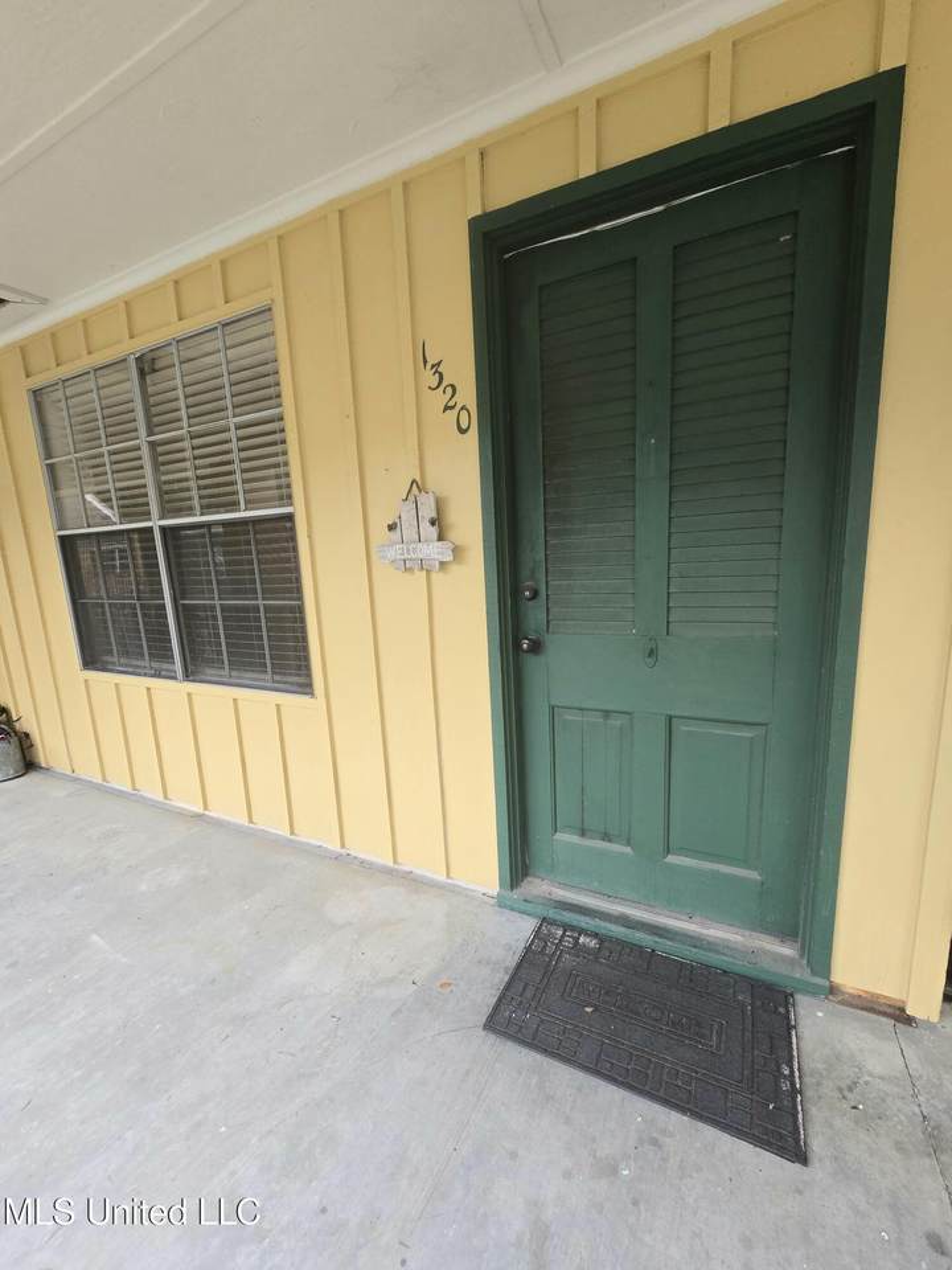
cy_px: 635
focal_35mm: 13
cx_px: 476
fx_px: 477
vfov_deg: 106.2
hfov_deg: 89.9
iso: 200
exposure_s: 1/60.2
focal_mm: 2.2
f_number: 2.2
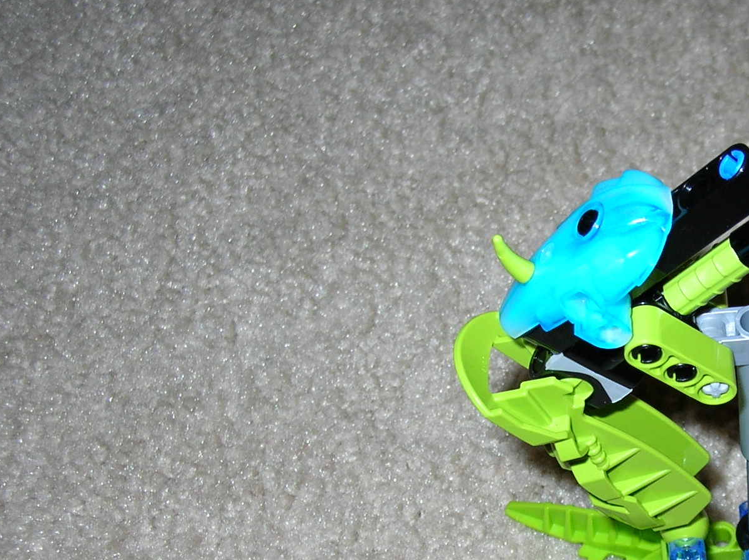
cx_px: 671
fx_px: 1491
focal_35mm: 69
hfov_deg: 27.2
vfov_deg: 21.1
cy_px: 399
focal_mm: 6
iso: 50
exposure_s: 1/60.1
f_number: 2.7
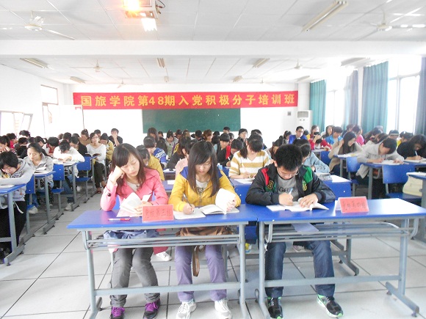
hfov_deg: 67.3
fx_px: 320
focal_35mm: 26
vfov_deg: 53.1
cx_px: 213
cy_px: 160
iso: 400
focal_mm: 4.6
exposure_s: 1/20
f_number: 3.2
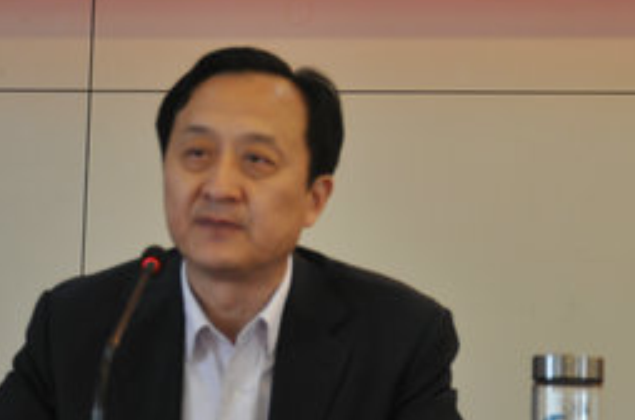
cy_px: 110
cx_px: 240
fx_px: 2886
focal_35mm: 164
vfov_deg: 8.3
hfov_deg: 12.5
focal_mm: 42
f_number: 4.8
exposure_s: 1/13
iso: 200
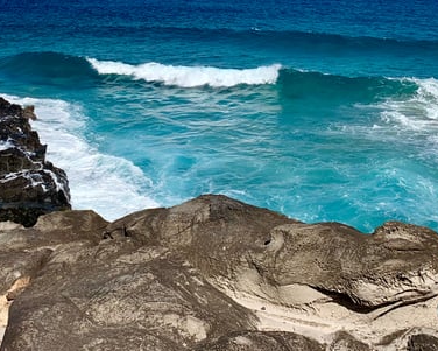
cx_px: 135
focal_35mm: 54
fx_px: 700
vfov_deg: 26.8
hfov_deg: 34.3
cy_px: 14
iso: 25
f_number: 1.8
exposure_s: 1/4274
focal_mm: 4.25
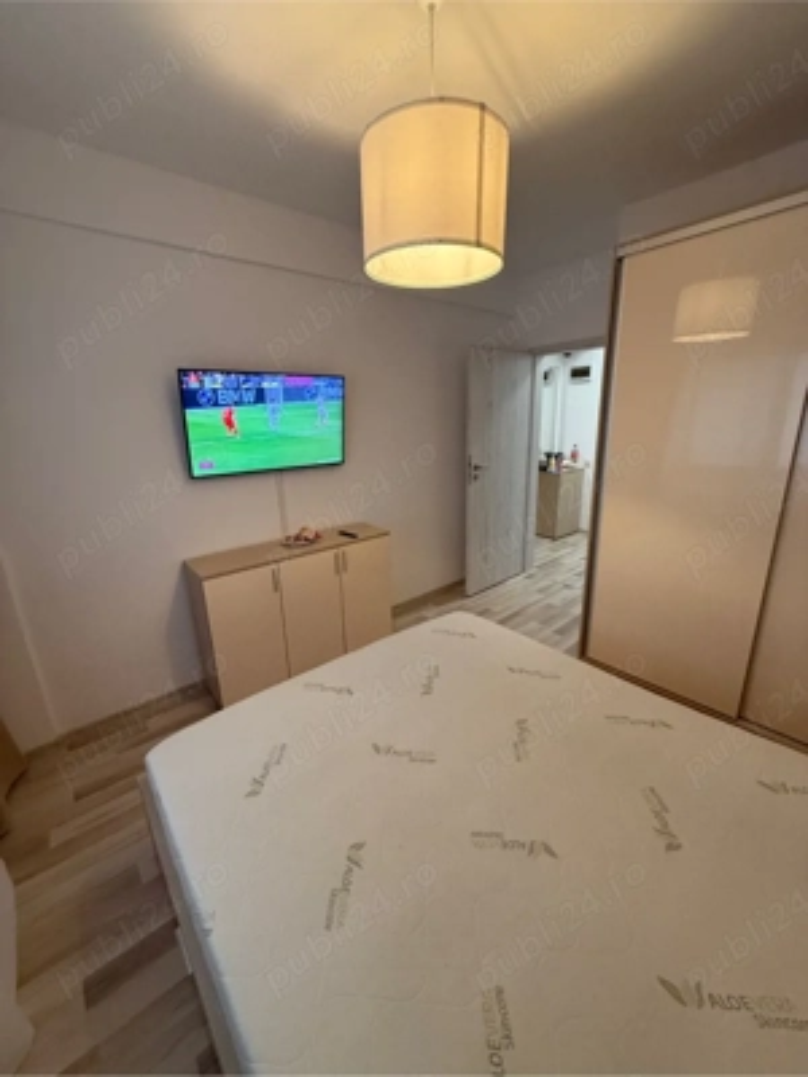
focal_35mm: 14
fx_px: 436
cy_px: 538
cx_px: 404
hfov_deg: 85.7
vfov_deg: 102.1
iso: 400
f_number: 2.2
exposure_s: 1/100
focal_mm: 2.22
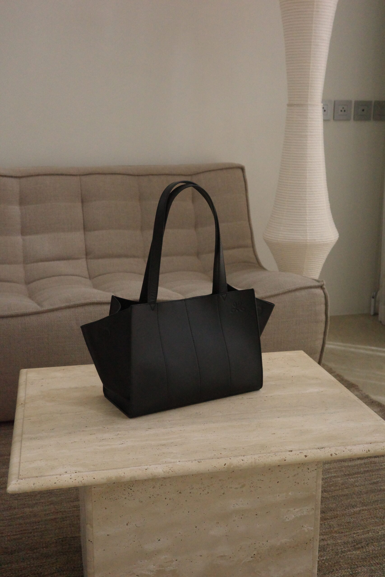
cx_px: 192
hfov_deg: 33.4
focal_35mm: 40
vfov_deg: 48.5
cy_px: 288
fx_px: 642
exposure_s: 1/2000
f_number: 6.3
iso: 6400
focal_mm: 26
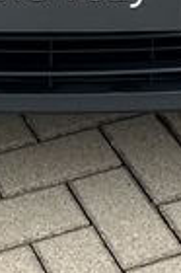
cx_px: -10
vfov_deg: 9.4
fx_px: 1497
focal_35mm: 198
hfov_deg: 6.9
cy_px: -367
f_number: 1.6
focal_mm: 5.1
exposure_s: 1/522
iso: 50
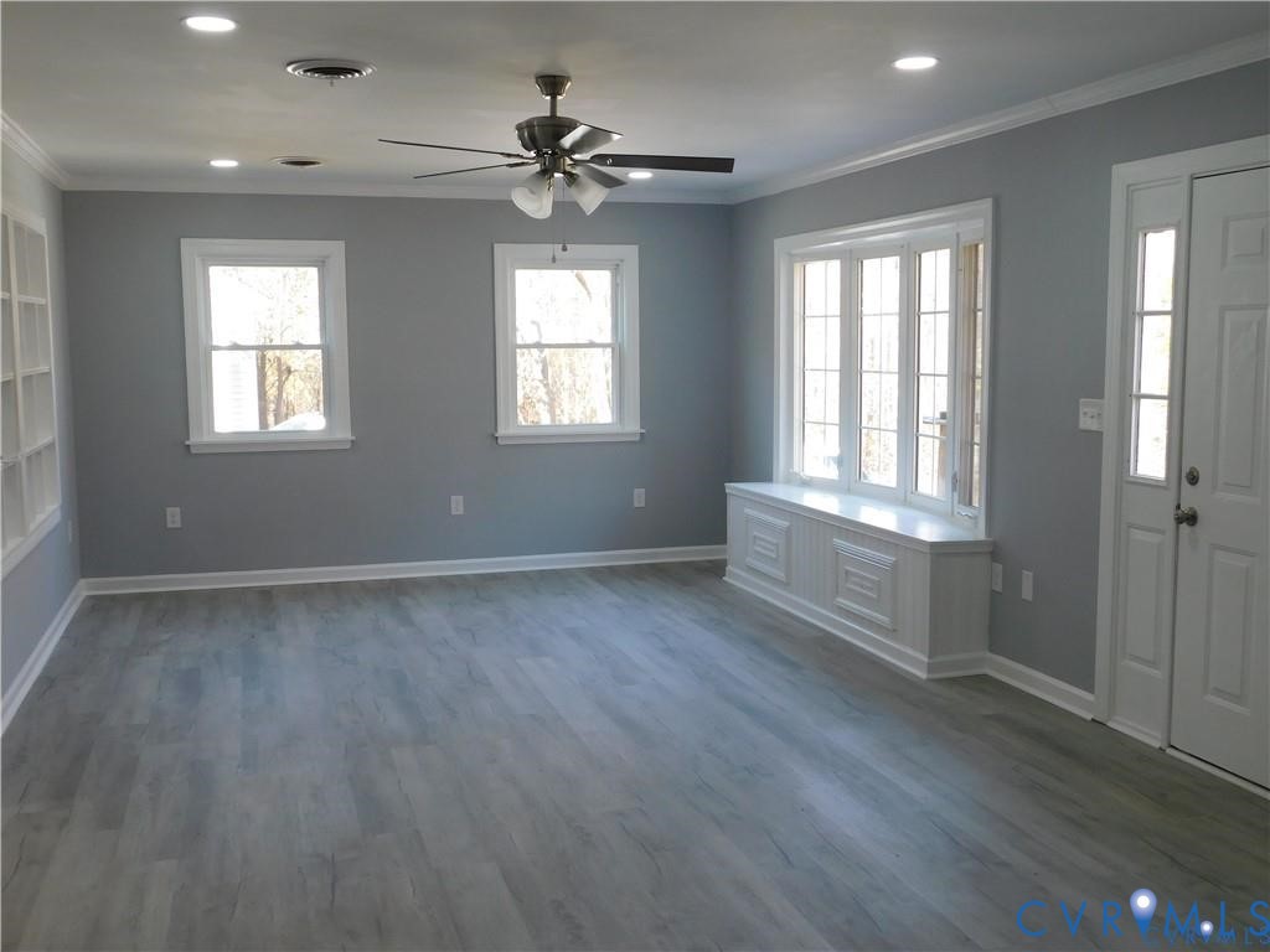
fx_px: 1321
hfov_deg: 51.4
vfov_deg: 39.7
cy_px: 476
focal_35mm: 36
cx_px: 635
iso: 125
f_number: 3.5
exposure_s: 1/50
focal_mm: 6.3
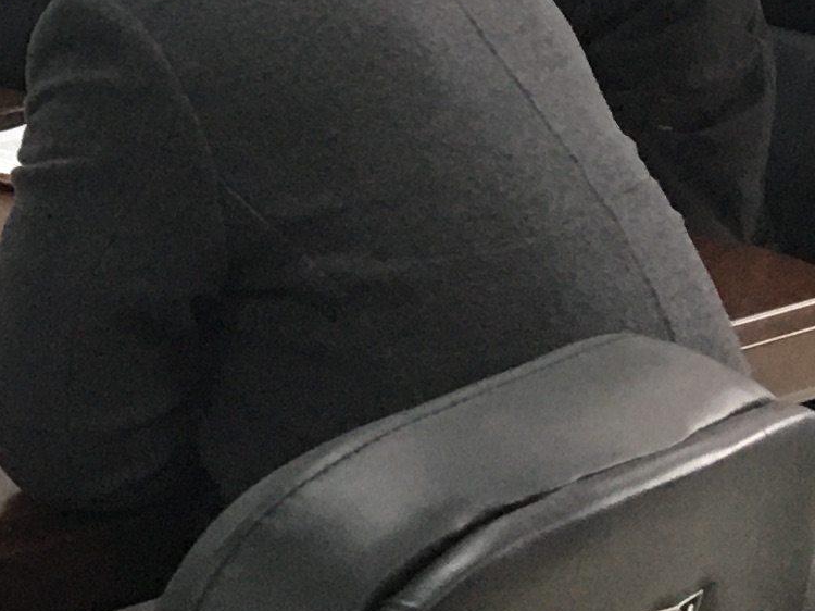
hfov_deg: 10.9
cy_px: -384
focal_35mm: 156
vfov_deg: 9.2
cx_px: -1098
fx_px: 3672
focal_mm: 4.15
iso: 64
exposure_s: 1/17
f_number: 2.2
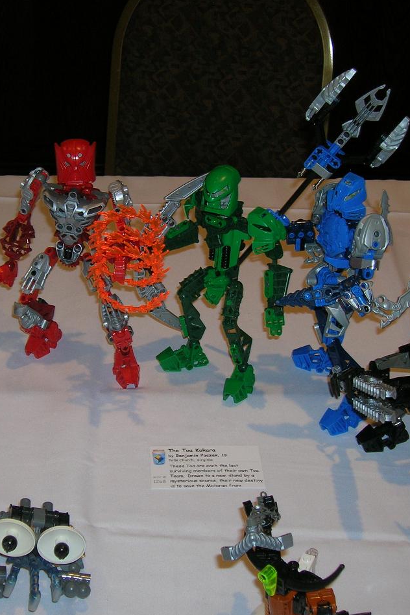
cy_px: 301
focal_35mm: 54
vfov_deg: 36.9
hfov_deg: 24.9
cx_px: 133
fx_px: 923
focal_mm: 6.4
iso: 50
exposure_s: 1/60.1
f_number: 3
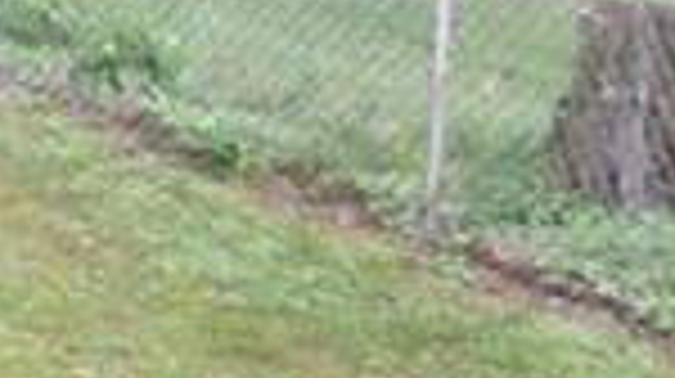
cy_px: -148
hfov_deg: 7.6
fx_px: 4219
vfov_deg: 5.1
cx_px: -1588
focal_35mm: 236
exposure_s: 1/80
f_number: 4.5
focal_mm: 22
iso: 400
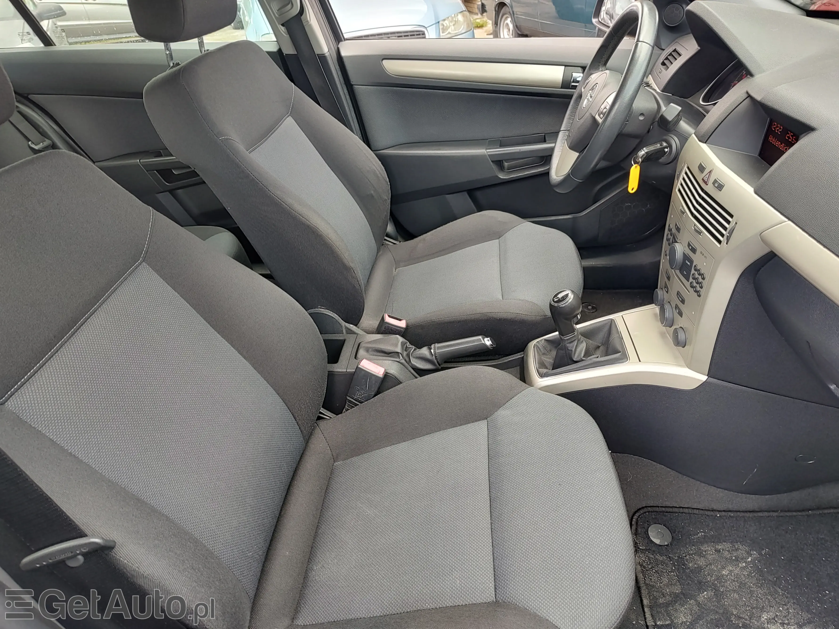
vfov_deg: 58.9
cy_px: 314
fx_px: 557
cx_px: 420
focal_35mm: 23
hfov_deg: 73.9
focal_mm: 5.56
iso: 100
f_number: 1.8
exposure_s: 1/102
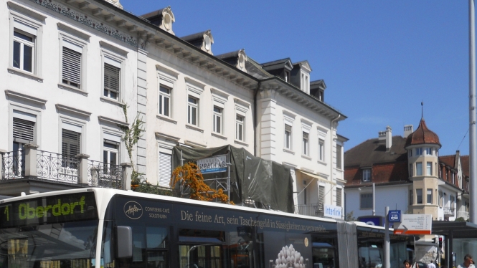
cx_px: 169
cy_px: 241
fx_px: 594
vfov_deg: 24.7
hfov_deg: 43.3
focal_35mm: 47
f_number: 5.4
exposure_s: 1/500
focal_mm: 5
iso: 80
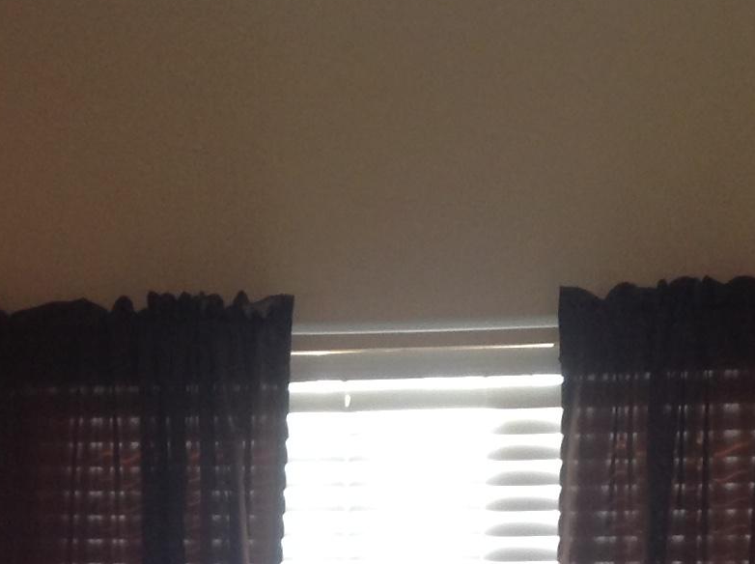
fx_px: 2526
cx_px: 208
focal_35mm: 116
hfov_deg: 16.9
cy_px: 905
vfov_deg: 12.0
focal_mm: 4.28
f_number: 2.4
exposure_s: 1/15
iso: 80
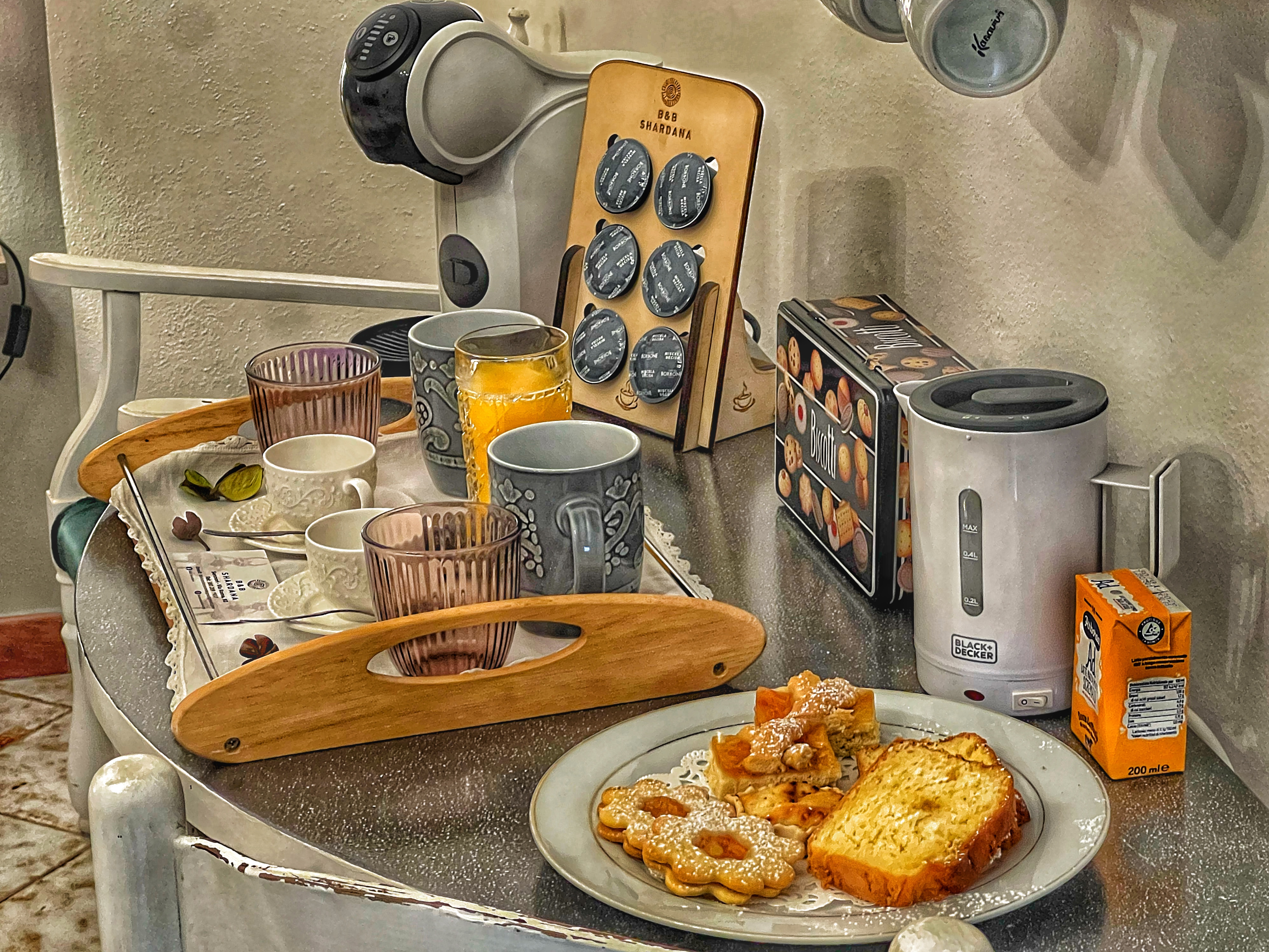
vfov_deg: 18.9
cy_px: 473
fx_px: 2859
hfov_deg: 25.0
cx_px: 637
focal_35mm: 78
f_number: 2.8
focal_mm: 9
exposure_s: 1/34
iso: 800
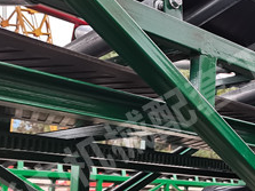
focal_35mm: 64
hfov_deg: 29.8
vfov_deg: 22.9
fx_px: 471
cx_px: 191
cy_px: 101
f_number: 1.8
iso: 320
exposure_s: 1/120
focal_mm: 5.58
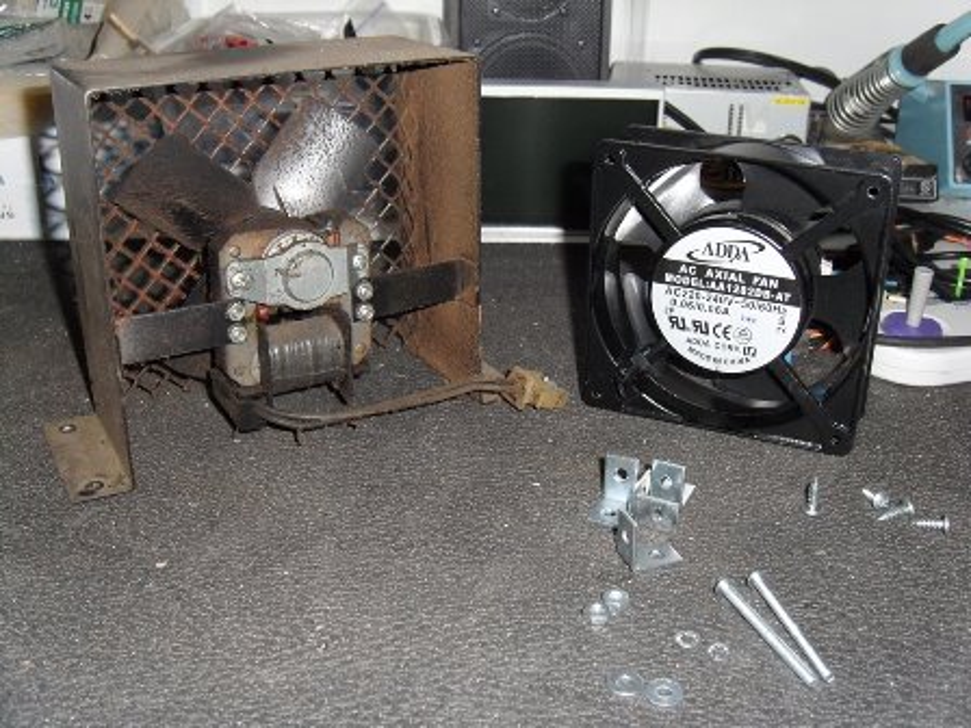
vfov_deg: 36.8
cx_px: 486
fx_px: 1094
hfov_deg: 47.9
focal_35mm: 39
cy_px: 364
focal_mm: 7
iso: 200
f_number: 10.4
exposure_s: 1/45
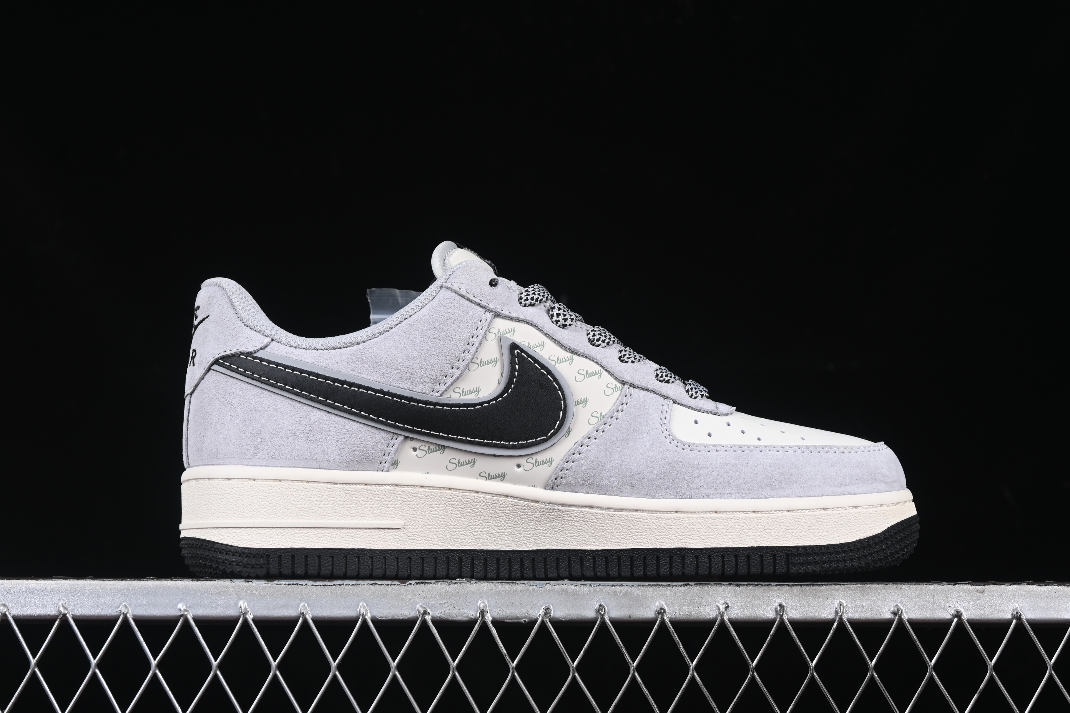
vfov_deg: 18.2
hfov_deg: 27.0
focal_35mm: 75
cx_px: 535
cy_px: 356
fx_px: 2229
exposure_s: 1/80
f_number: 8
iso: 160
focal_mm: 50
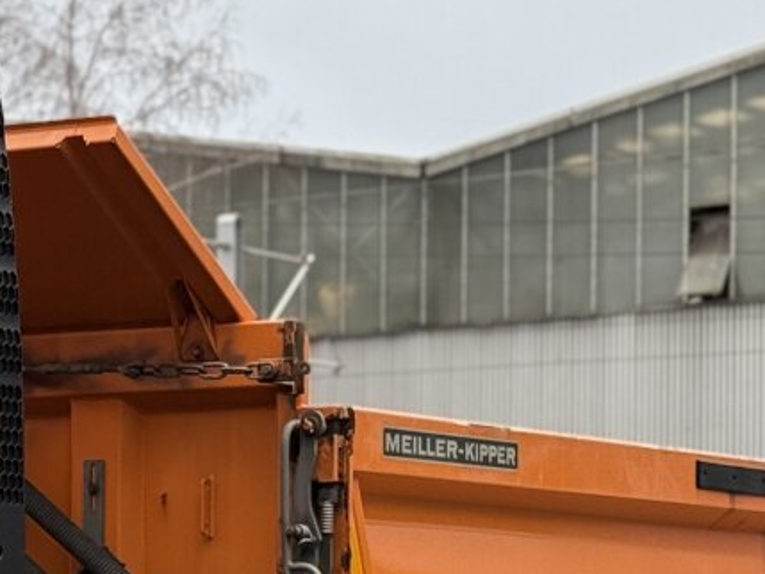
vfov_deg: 8.2
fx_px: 3957
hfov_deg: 10.9
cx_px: -146
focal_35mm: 179
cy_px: 660
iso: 100
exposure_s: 1/337
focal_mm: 6.76
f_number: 1.78
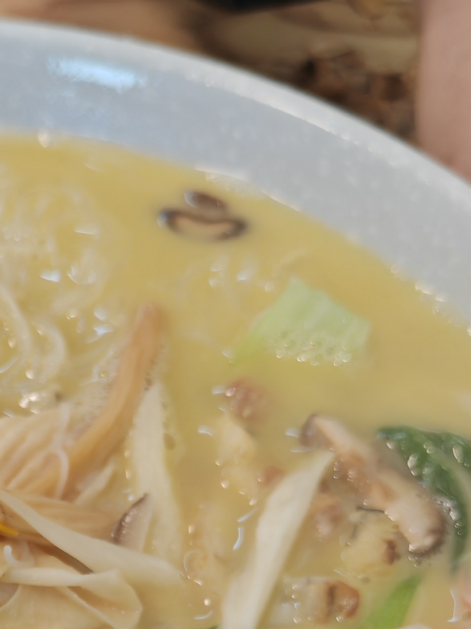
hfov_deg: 18.6
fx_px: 1379
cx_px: -60
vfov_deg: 24.0
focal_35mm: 76
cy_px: 693
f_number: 1.9
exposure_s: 1/100
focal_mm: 5.52
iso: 200
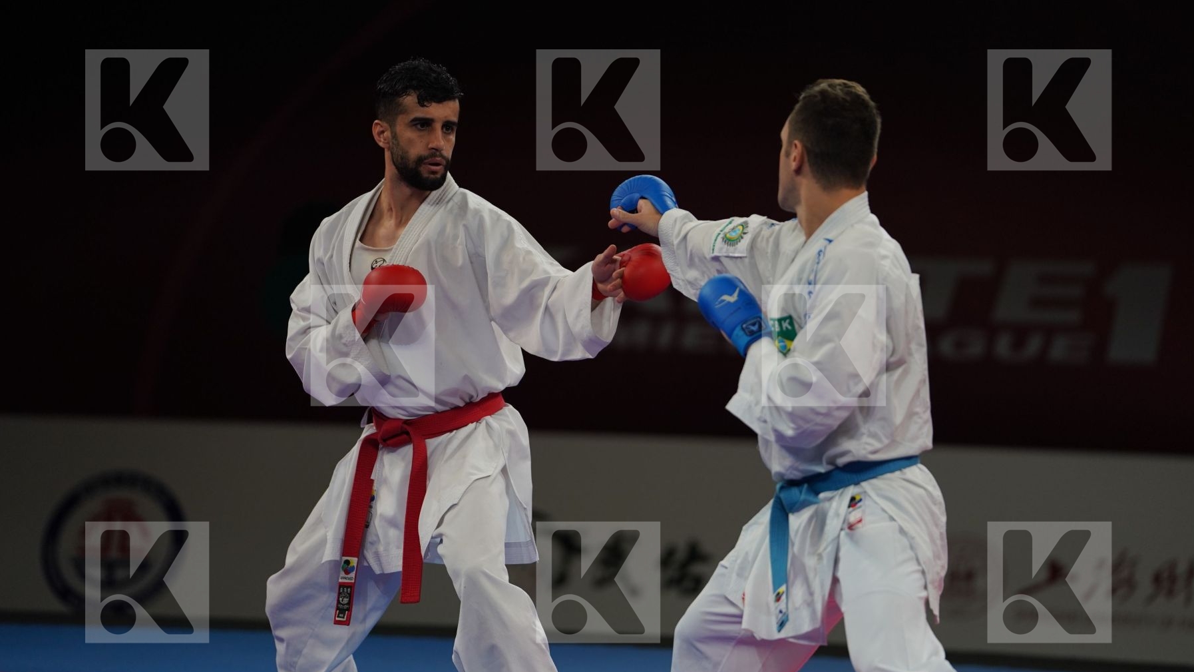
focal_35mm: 205
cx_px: 598
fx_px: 6490
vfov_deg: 5.9
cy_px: 346
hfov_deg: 10.5
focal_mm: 195
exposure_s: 1/1000
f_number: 2.8
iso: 800
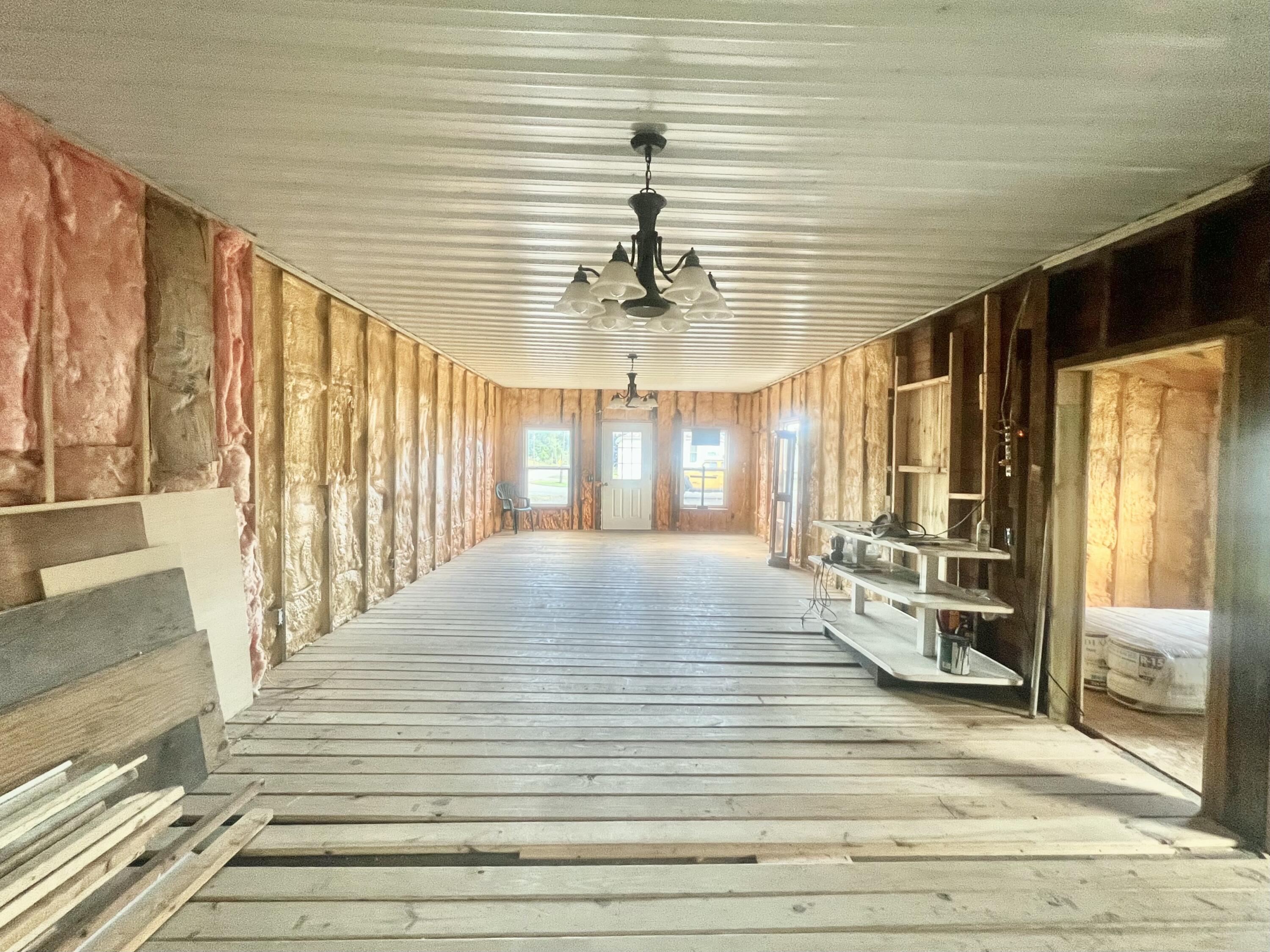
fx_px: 477
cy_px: 476
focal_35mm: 13
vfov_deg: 89.9
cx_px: 635
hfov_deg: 106.2
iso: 250
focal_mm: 1.57
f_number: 1.8
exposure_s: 1/60
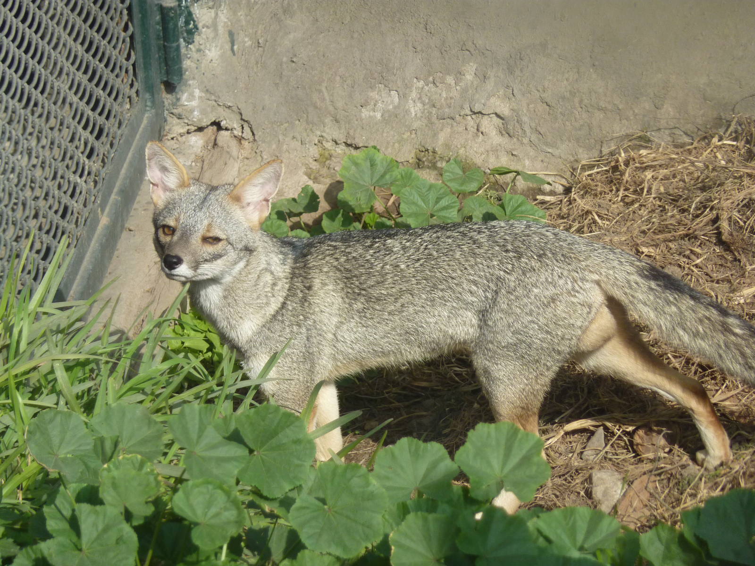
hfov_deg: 7.6
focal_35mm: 260
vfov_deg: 5.7
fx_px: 5671
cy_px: 283
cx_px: 378
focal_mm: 42.6
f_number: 4.7
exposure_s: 1/640
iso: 160
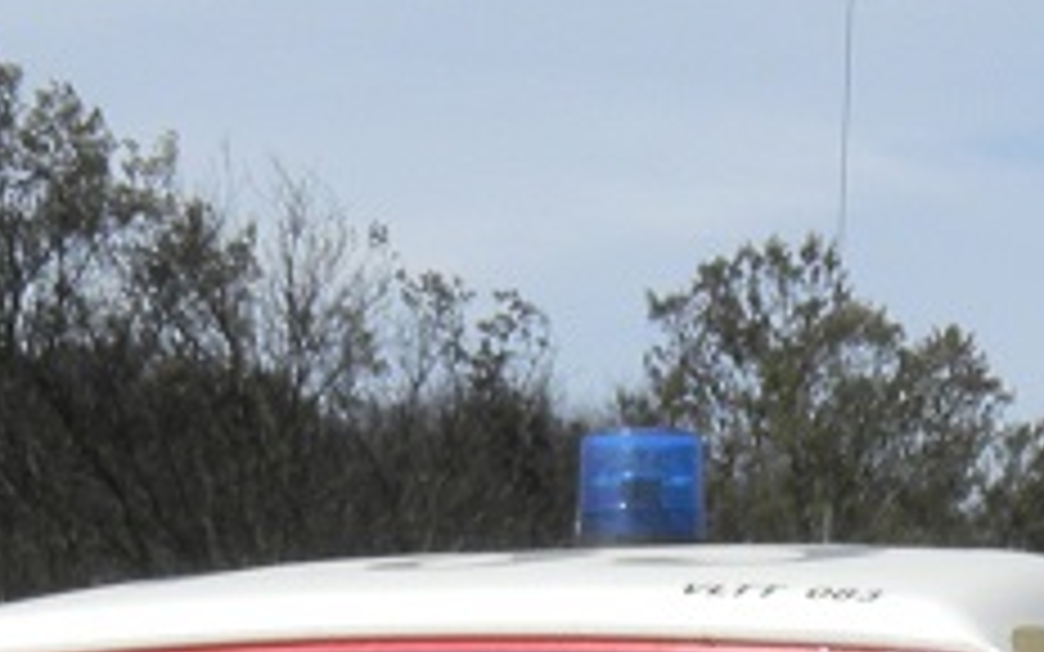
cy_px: 1484
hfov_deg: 16.2
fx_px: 3642
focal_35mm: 128
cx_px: 274
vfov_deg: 9.3
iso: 80
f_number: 7.9
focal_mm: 5
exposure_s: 1/288
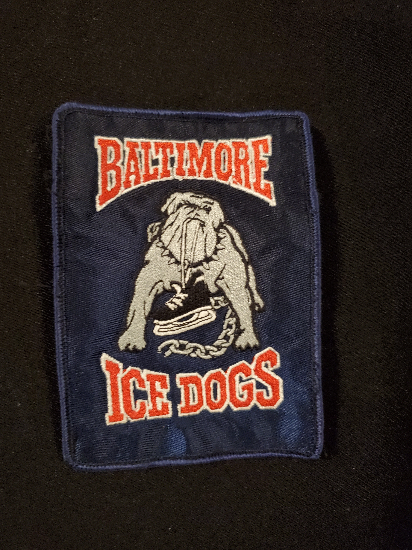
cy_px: 275
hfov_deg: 53.1
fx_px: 413
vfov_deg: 67.3
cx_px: 206
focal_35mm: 26
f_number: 1.5
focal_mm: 4.3
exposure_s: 1/13
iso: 500
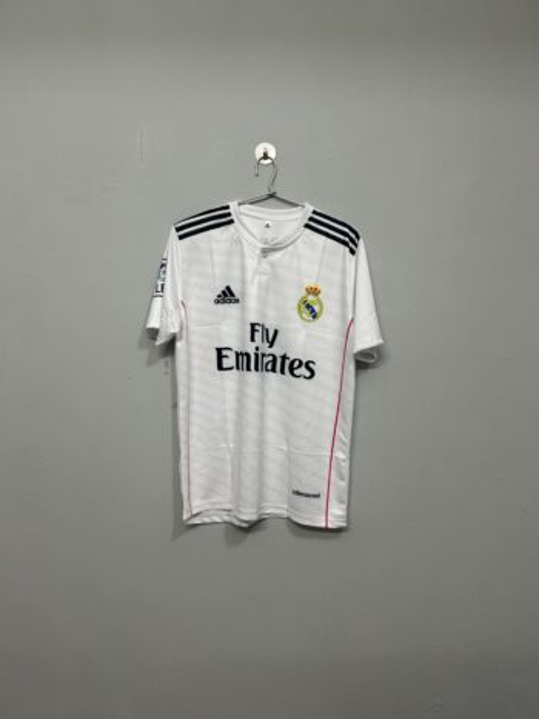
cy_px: 360
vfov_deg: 67.3
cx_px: 270
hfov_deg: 53.0
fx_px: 540
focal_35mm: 26
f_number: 1.5
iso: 80
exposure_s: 1/50
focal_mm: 5.7
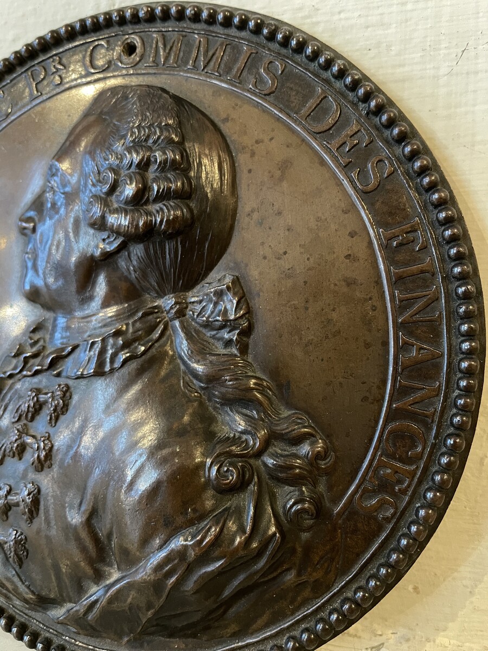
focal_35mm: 26
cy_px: 326
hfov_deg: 53.1
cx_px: 244
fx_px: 489
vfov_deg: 67.3
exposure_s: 1/25
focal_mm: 4.2
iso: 800
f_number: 1.6
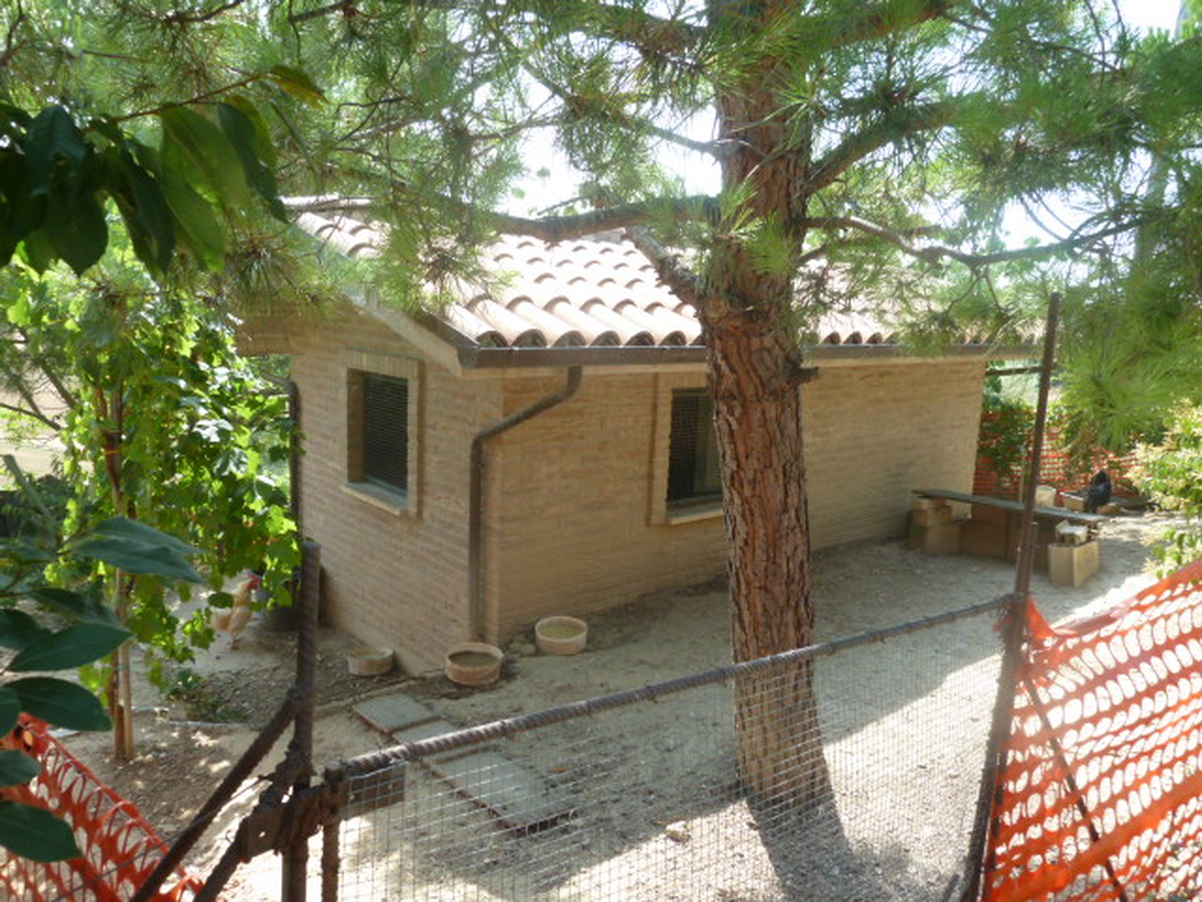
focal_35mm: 25
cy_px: 451
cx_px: 601
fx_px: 868
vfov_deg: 54.9
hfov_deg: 69.4
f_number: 4
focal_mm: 4.1
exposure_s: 1/200
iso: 160
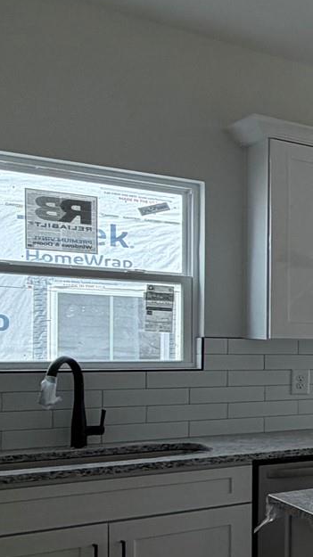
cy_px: 362
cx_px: 755
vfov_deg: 40.9
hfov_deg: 14.7
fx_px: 739
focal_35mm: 50
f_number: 2.2
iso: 64
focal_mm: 2.22
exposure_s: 1/121
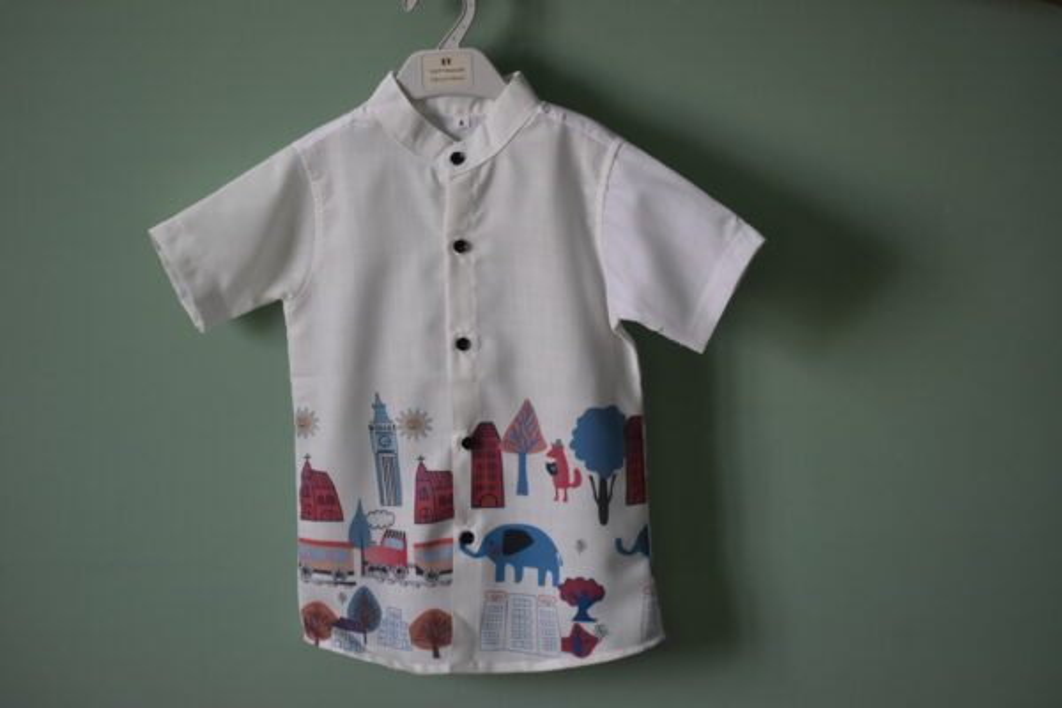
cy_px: 354
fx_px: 3097
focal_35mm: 105
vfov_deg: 13.0
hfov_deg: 19.5
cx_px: 531
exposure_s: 1/250
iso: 1250
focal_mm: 70
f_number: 4.5
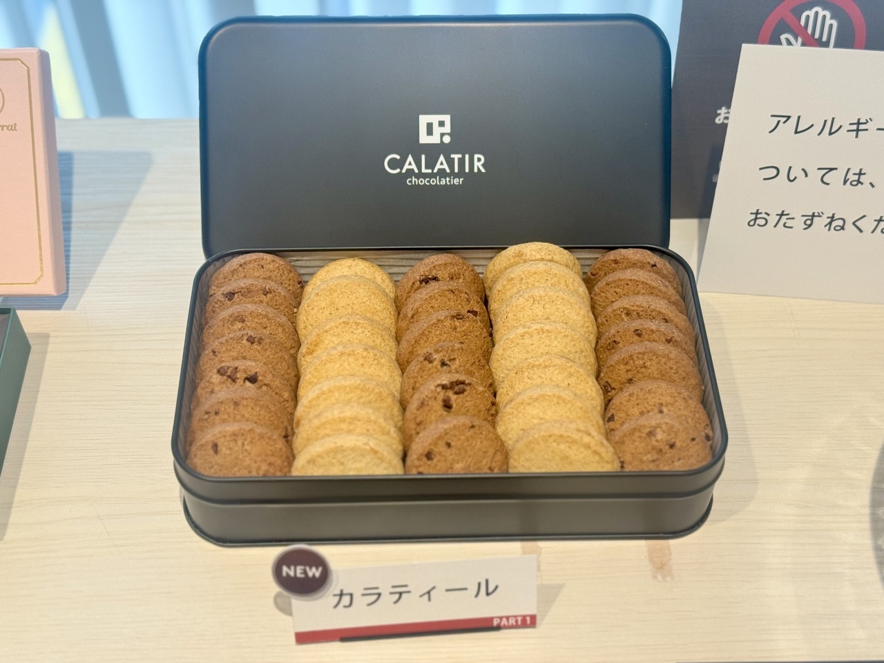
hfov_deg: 39.7
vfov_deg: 30.3
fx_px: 1226
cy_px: 332
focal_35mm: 48
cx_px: 442
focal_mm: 6.76
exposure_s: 1/192
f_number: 1.78
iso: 64
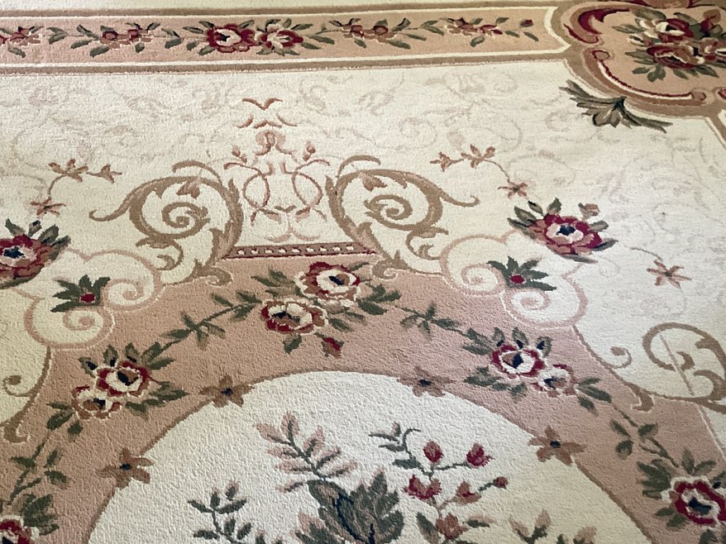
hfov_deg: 37.4
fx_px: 1048
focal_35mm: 50
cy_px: 387
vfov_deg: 28.8
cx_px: 196
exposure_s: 1/40
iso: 320
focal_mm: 3
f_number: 1.8
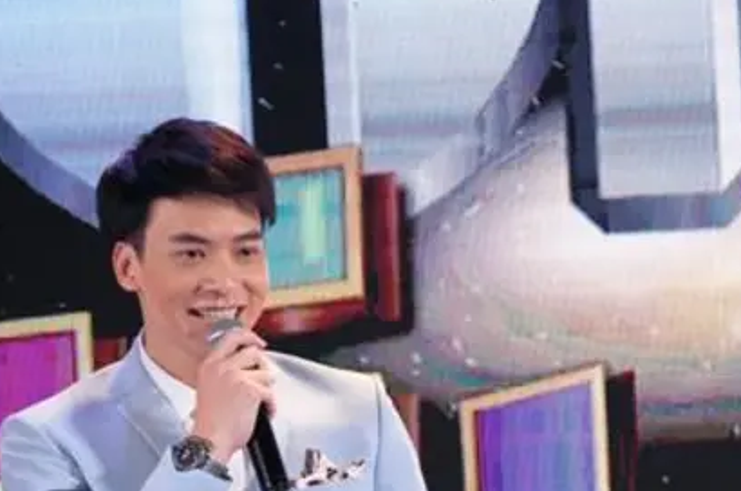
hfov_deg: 3.5
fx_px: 12002
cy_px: 412
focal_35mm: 584
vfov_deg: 2.3
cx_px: 634
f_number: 6.7
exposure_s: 1/320
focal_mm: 204.6
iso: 12800
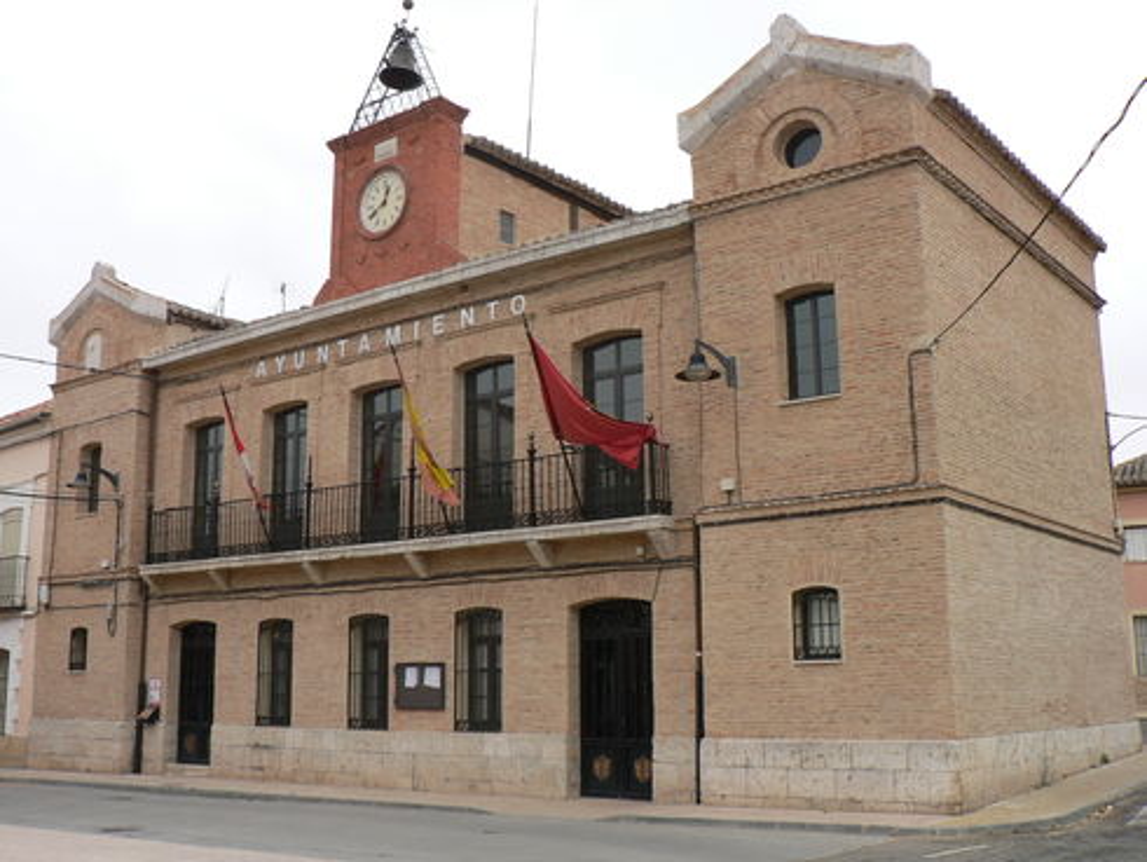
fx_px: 1260
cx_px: 574
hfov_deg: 49.0
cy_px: 431
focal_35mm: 38
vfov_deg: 37.8
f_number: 4
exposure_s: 1/200
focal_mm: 6.5
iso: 64
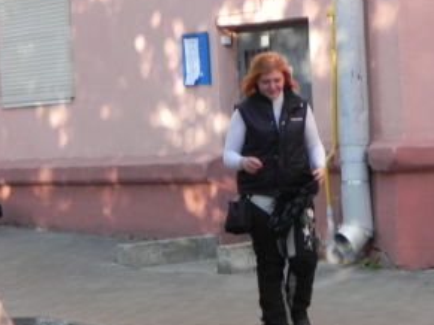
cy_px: 154
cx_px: 291
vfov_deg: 9.2
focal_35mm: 161
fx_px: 2018
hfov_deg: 12.3
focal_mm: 20.8
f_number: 4
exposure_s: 1/146
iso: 160
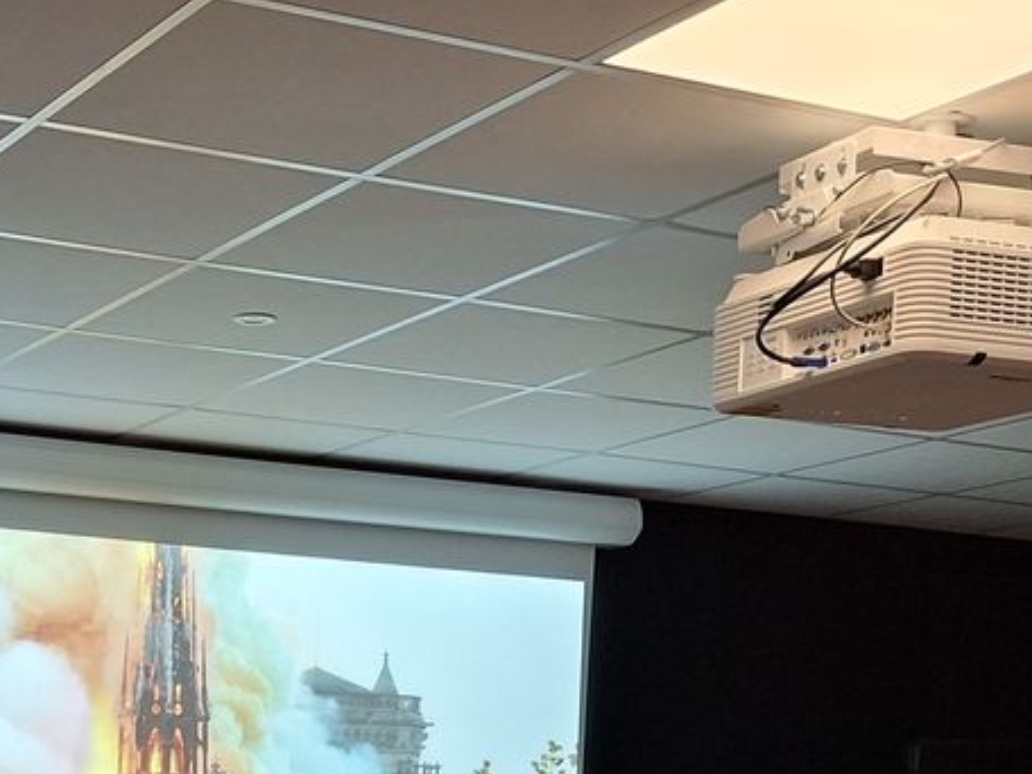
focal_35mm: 79
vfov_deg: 17.1
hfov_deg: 23.8
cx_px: 45
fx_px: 2355
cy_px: 1123
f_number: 1.8
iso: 250
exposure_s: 1/60
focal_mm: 4.69
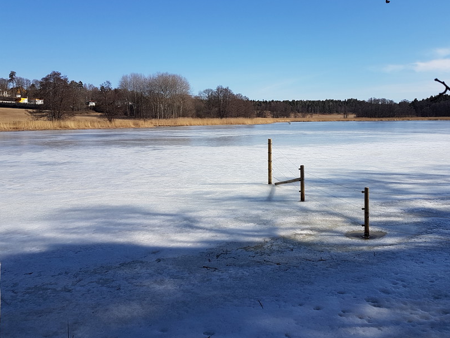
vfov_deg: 45.4
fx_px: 403
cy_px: 151
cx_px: 248
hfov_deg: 58.2
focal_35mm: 31
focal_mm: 4.2
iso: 40
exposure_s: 1/2560
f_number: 1.7
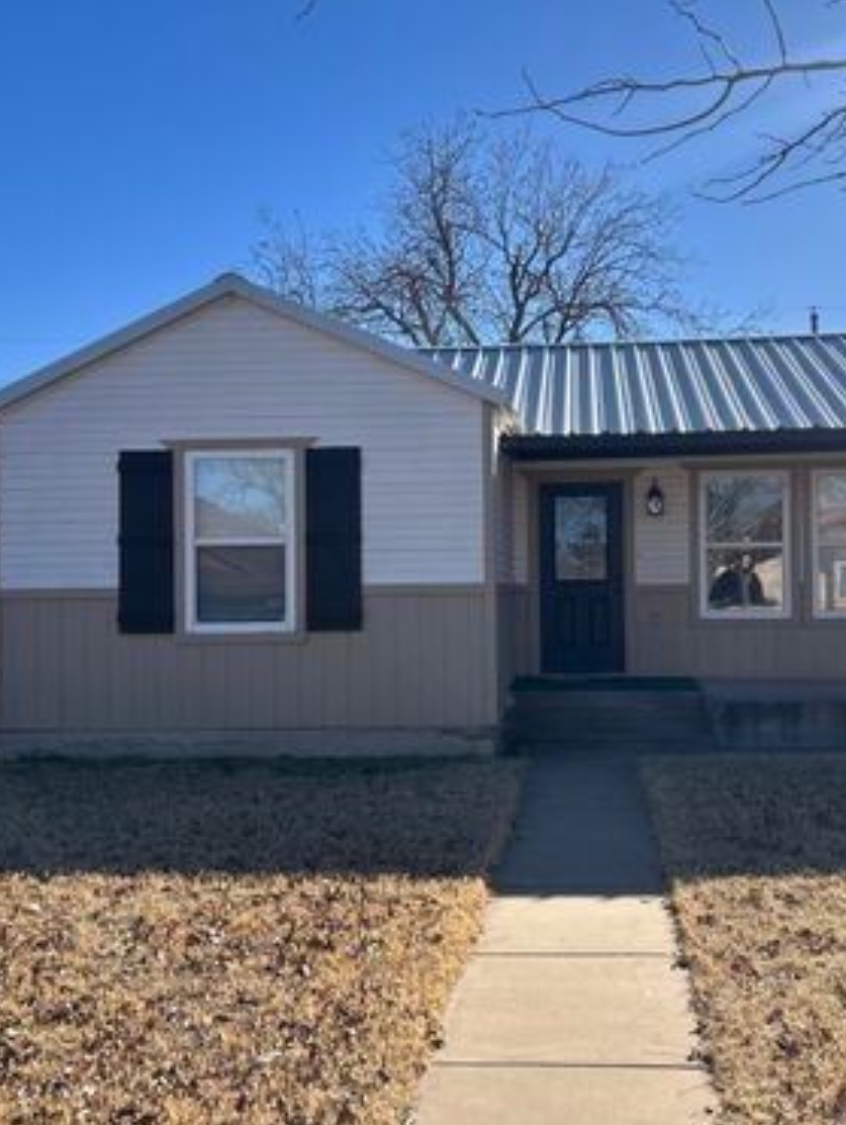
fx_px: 1139
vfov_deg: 52.6
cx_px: 497
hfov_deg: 40.6
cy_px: 559
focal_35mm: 35
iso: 50
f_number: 1.5
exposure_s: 1/3704
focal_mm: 5.7
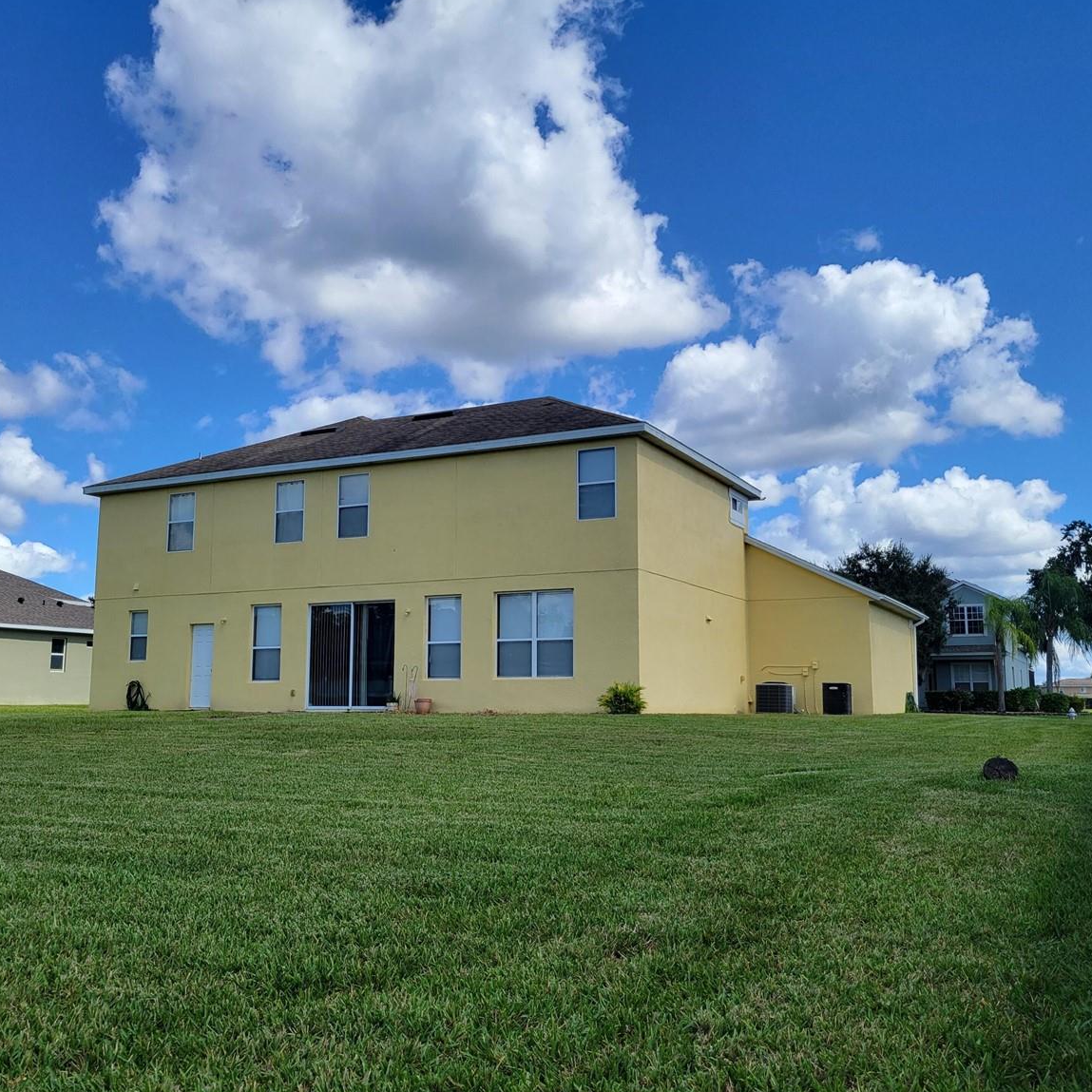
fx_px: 1142
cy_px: 546
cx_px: 527
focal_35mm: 32
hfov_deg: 51.1
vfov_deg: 51.1
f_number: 1.8
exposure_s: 1/2586
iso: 40
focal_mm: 5.4
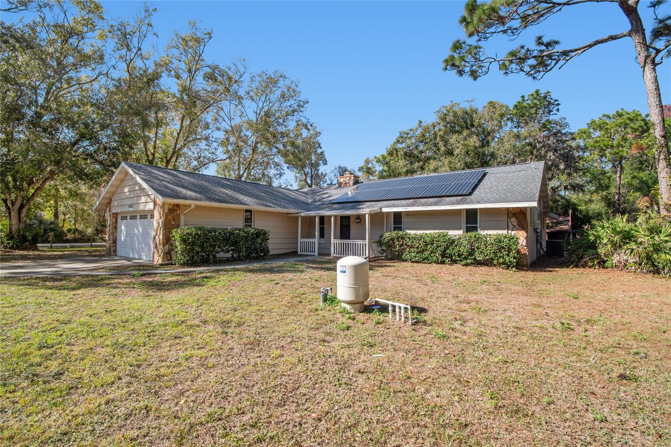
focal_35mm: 15
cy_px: 224
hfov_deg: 100.4
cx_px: 336
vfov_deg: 77.3
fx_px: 280
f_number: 7.1
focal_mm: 10
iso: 100
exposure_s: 1/200
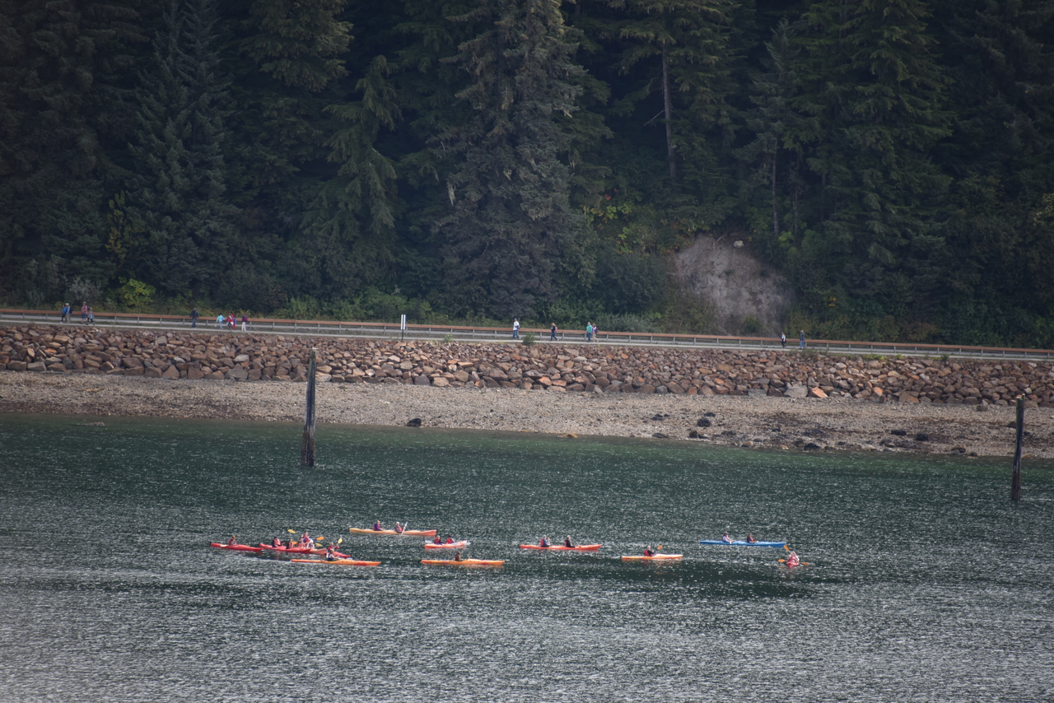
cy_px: 352
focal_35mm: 300
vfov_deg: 4.6
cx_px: 527
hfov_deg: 6.9
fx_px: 8785
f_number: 5.6
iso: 280
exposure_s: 1/640
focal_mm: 300
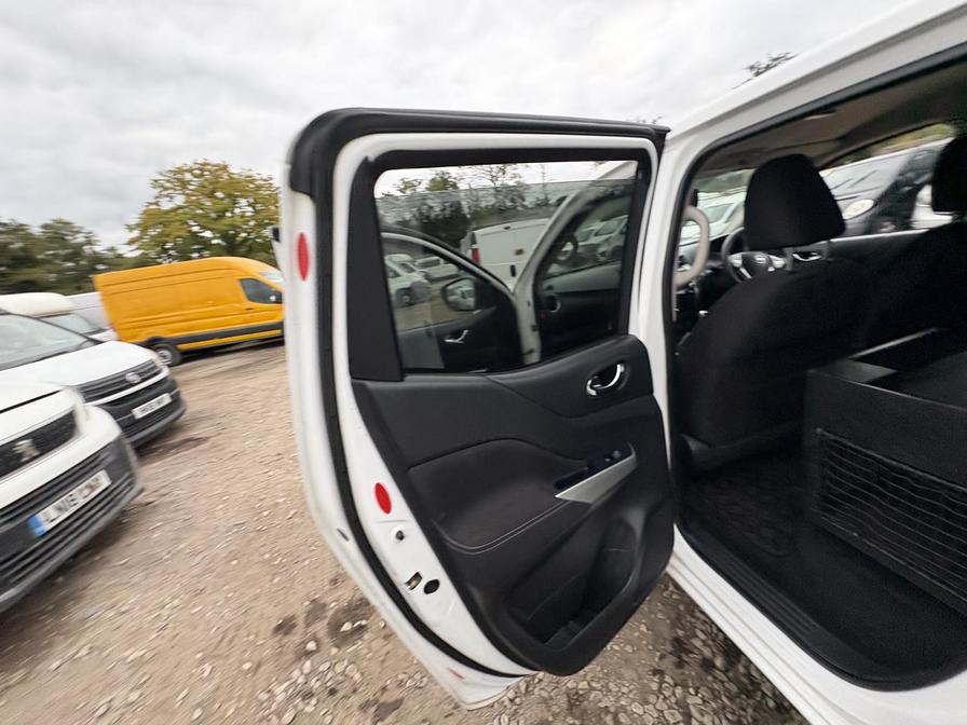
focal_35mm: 14
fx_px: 391
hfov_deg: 102.1
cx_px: 484
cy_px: 362
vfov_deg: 85.7
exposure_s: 1/99
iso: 200
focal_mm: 2.22
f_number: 2.2
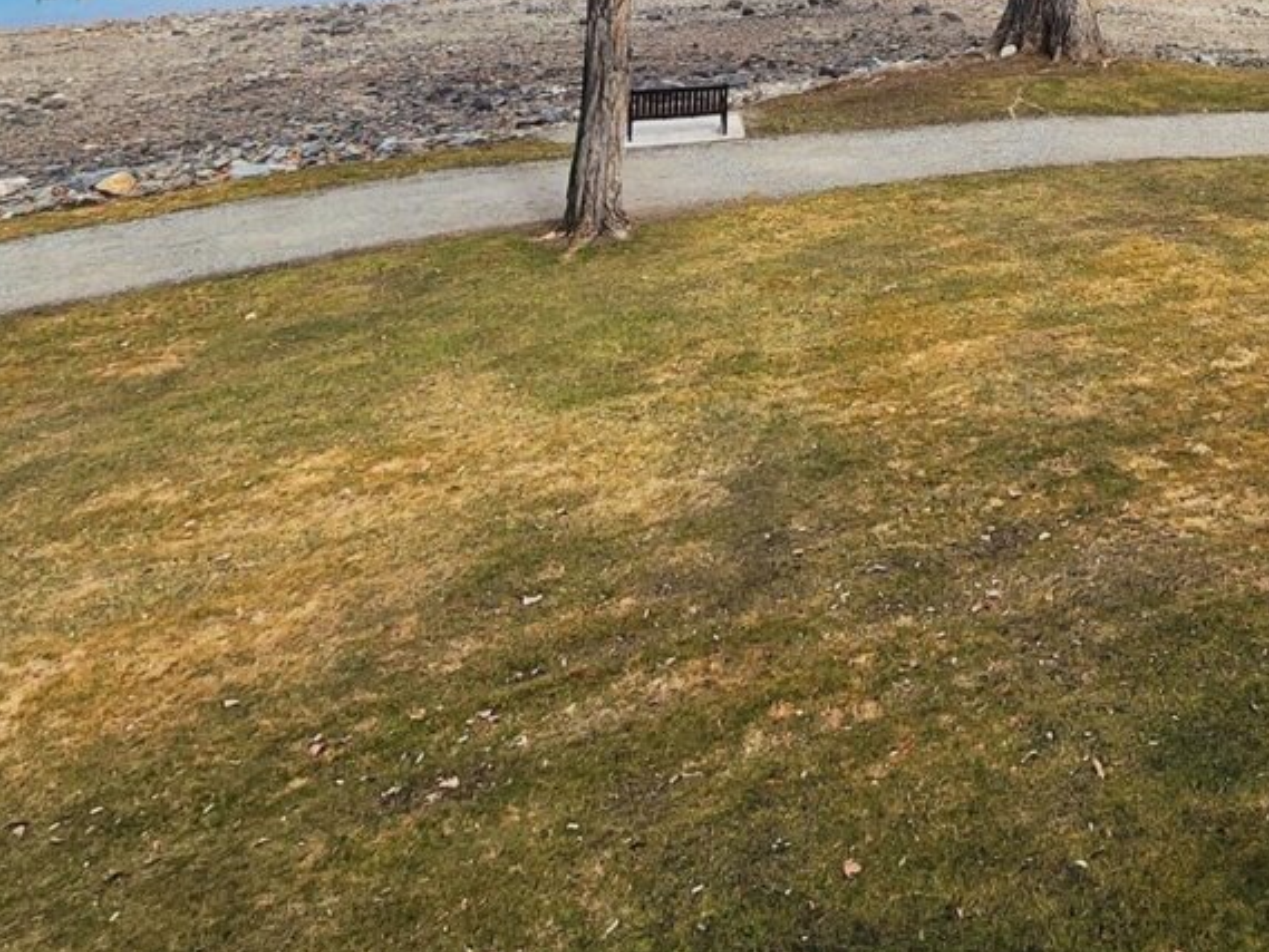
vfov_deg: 34.7
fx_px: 1173
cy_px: -203
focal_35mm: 32
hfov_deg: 50.7
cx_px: 1131
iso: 50
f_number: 2.2
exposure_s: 1/1667
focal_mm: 2.2
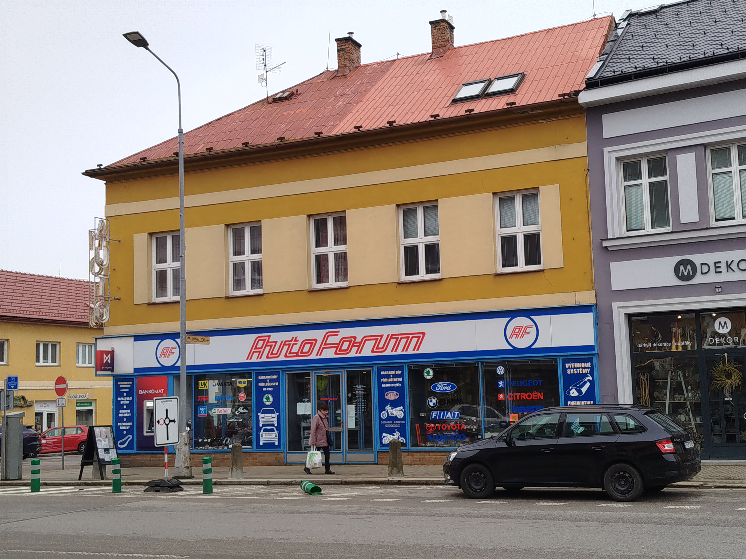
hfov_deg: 39.7
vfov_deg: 30.3
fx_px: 1034
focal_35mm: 48
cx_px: 373
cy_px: 280
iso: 50
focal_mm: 5.31
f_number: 1.7
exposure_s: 1/123
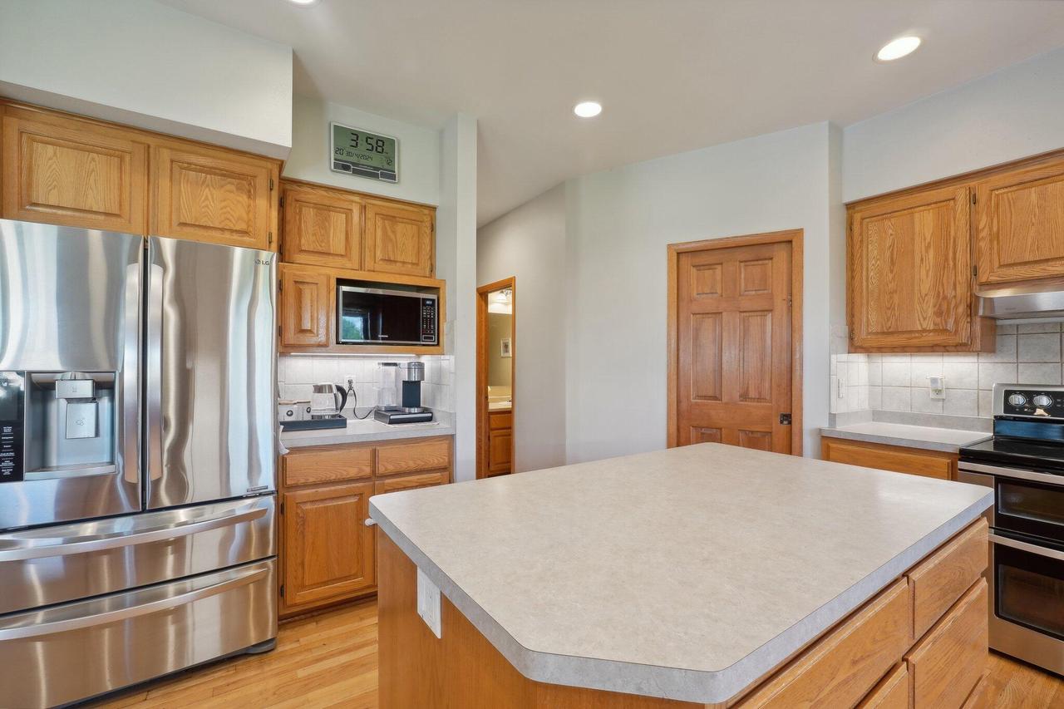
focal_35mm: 15
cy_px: 354
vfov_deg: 77.3
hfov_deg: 100.4
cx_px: 532
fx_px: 443
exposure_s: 1/15
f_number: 6.7
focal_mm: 10
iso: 400
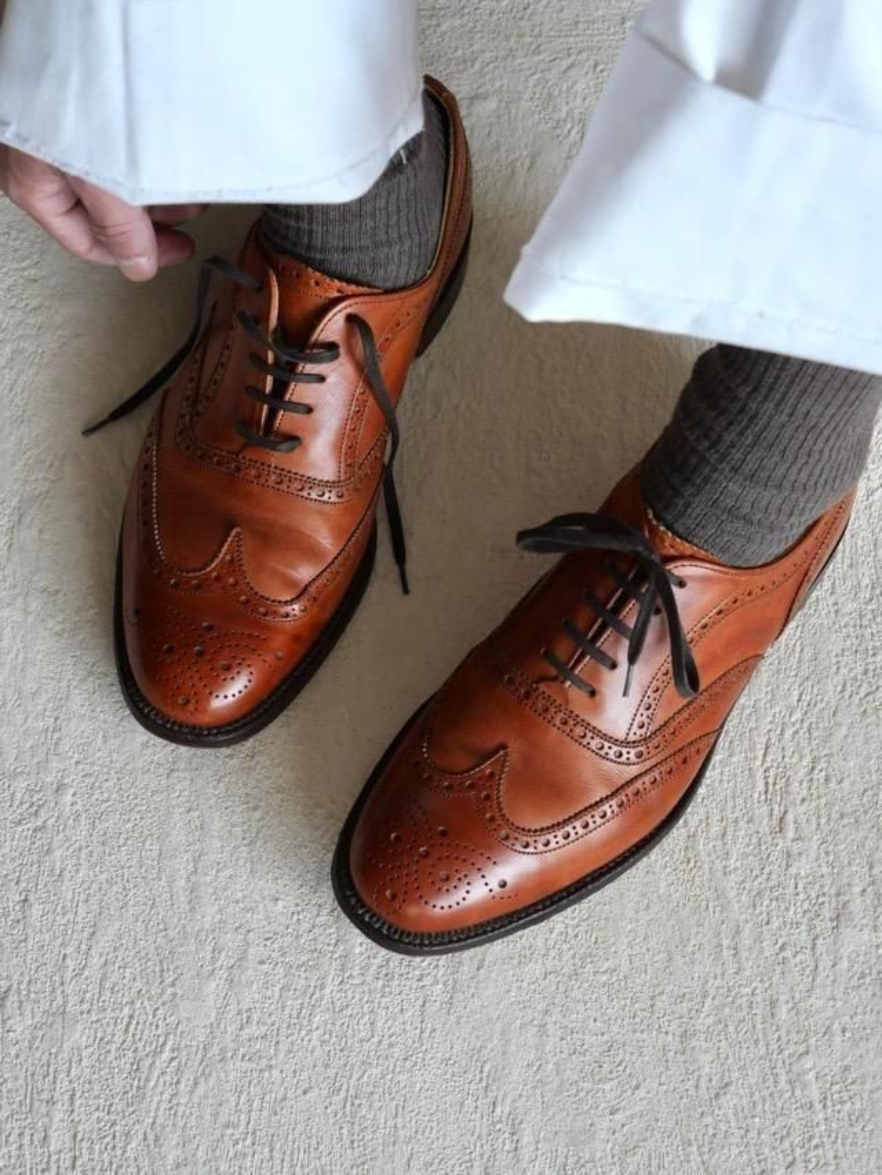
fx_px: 2853
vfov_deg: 23.3
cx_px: 441
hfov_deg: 17.6
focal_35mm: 84
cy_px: 588
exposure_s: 1/100
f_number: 3.9
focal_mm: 42
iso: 800
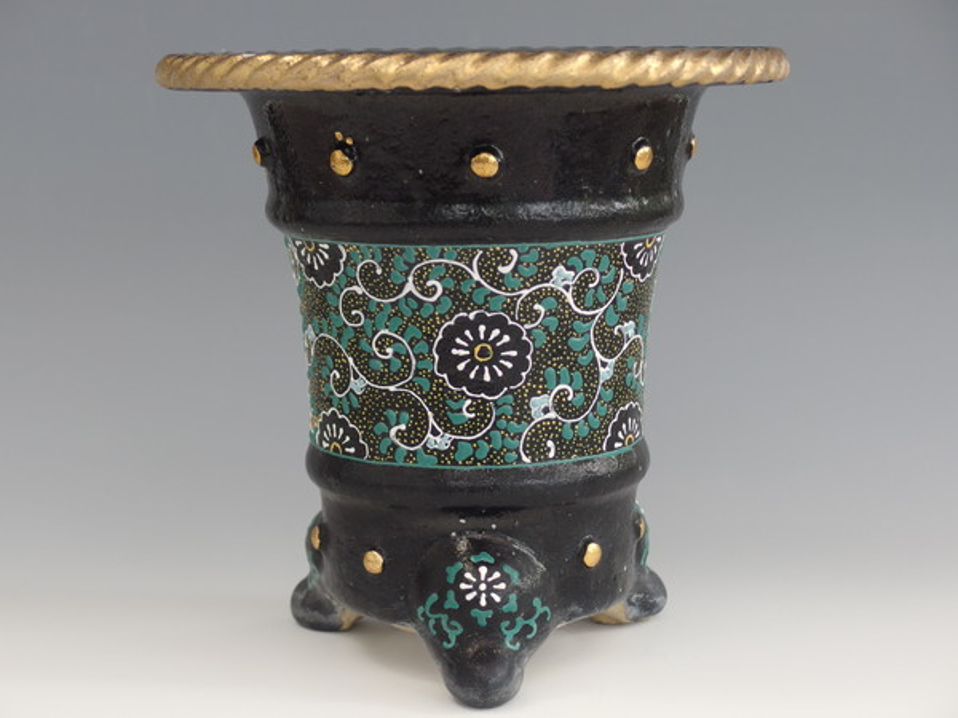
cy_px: 359
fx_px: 2159
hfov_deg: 25.0
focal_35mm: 78
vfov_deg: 18.9
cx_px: 479
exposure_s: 1/80
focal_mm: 16.7
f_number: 2.8
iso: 160
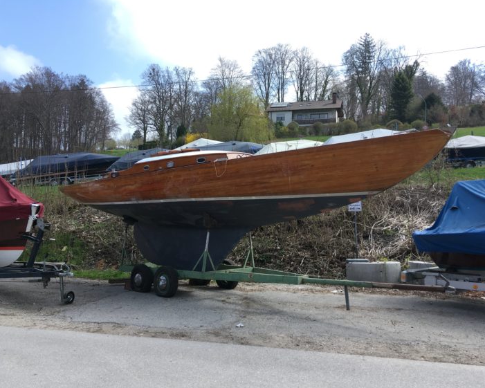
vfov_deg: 47.1
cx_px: 244
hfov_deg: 57.2
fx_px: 445
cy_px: 193
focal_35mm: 31
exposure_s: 1/712
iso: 25
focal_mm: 4.15
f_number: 2.2
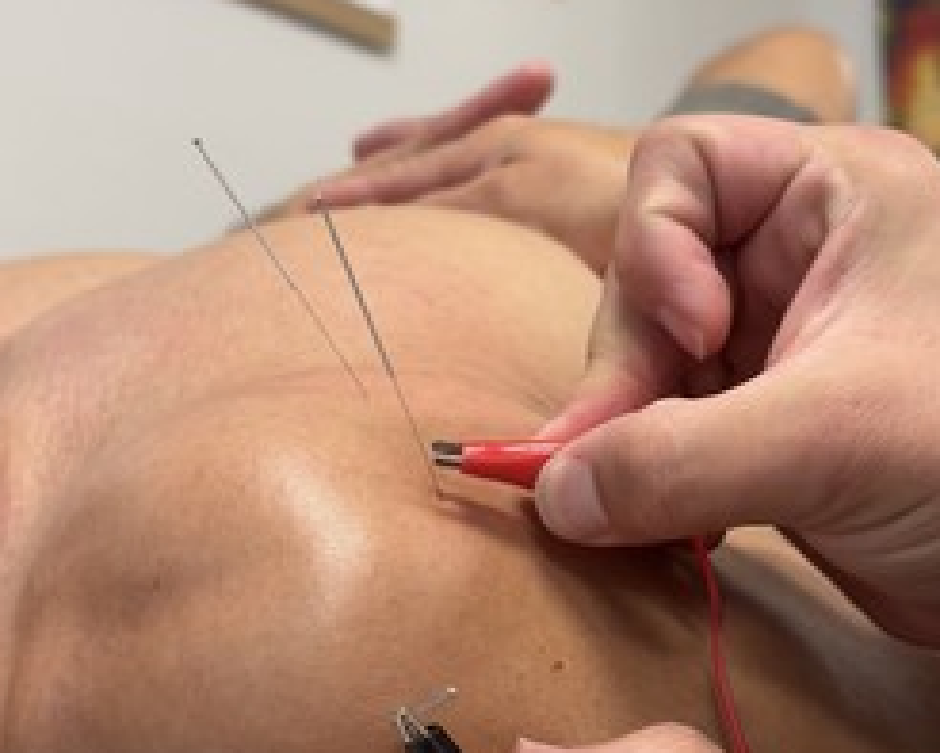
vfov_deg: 27.4
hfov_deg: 34.1
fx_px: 1531
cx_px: 520
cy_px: 514
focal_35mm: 55
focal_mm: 5.96
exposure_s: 1/60
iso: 80
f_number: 1.6
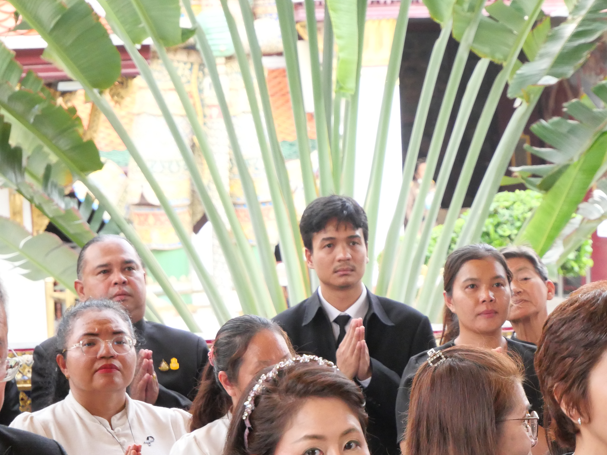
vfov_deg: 8.4
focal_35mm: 177
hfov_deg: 11.2
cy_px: 238
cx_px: 421
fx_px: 3103
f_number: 5.6
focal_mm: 60
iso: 3200
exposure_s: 1/400
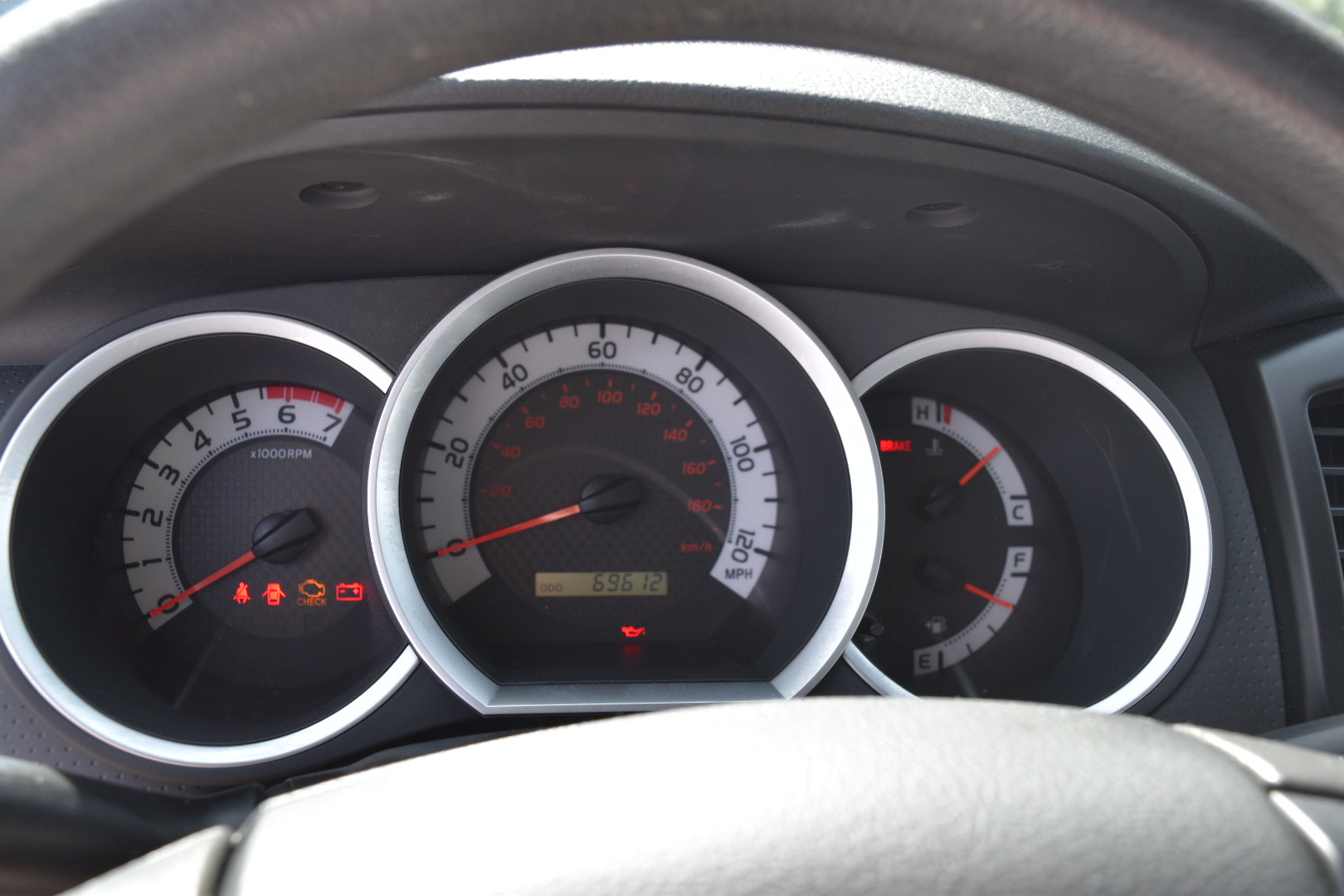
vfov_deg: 36.9
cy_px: 448
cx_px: 672
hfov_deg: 53.1
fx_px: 1344
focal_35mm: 36
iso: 400
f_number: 7.1
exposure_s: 1/200
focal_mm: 24
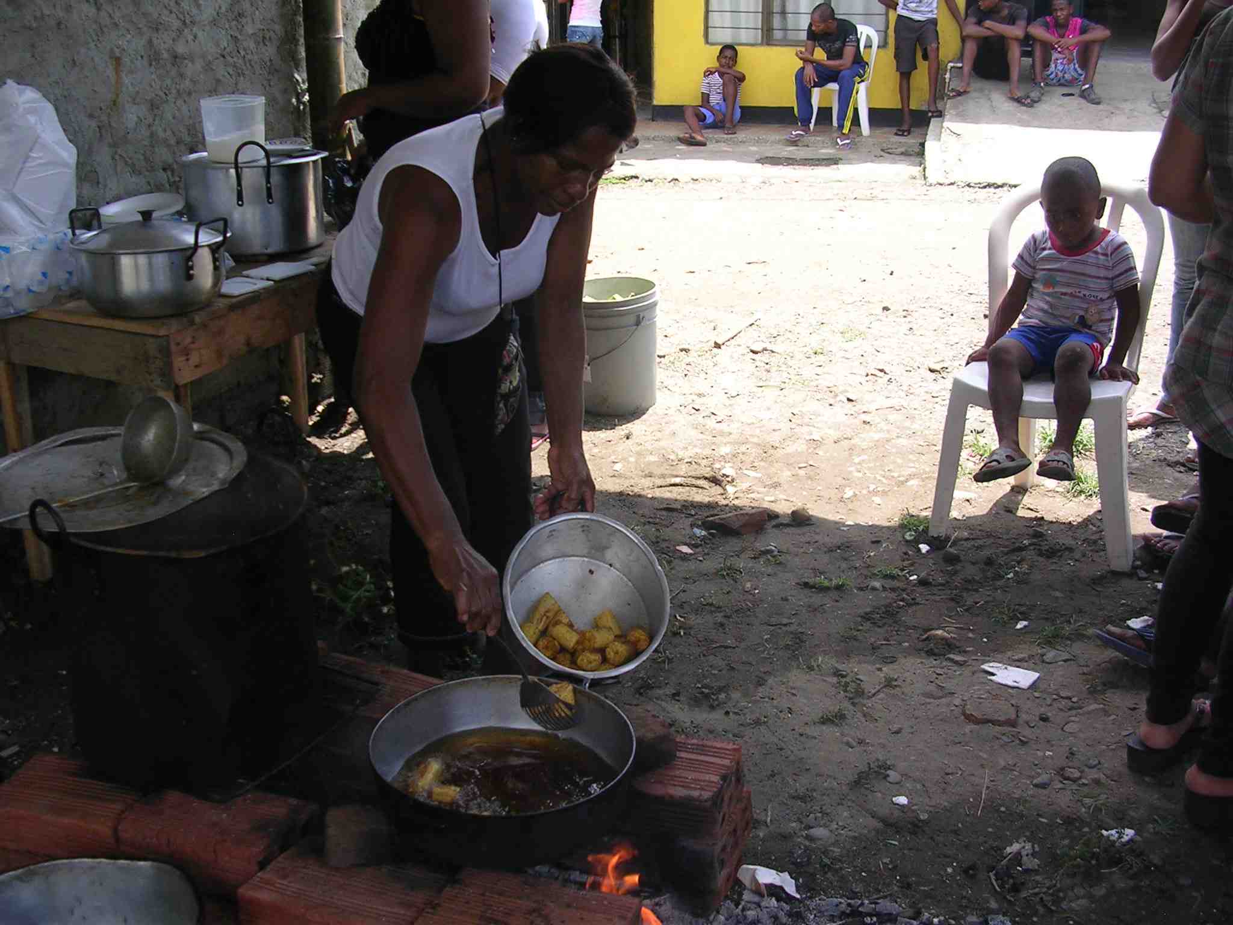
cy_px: 462
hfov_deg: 49.0
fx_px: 1354
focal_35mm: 38
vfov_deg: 37.7
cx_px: 616
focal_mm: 5.8
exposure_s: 1/318
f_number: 2.8
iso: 50
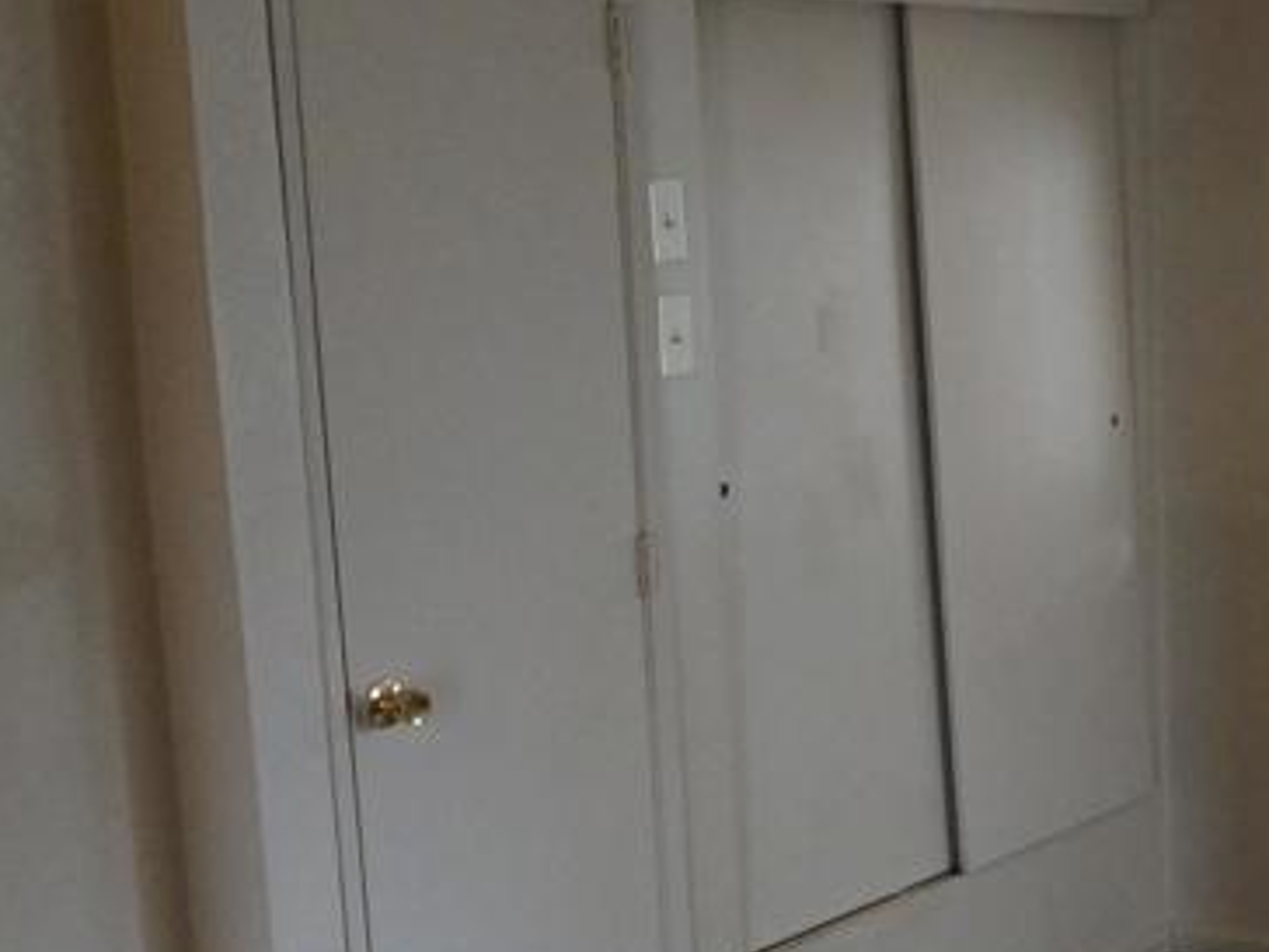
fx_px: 2676
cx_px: 1192
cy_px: 785
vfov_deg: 19.9
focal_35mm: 73
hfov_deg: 25.7
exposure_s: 1/160
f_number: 4
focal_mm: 18
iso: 2500
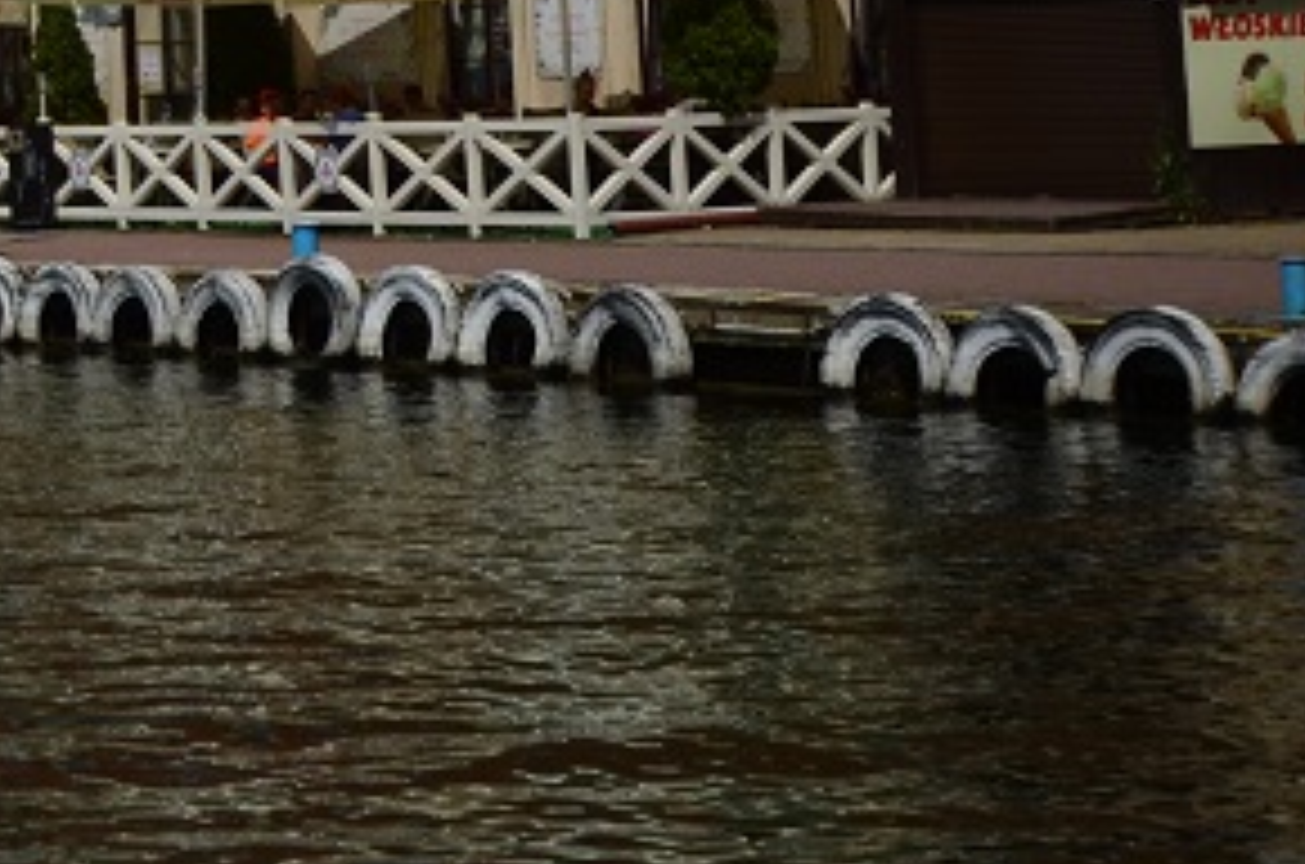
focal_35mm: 124
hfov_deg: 15.3
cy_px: -407
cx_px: -664
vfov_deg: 10.6
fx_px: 4485
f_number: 4
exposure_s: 1/8000
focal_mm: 24
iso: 220
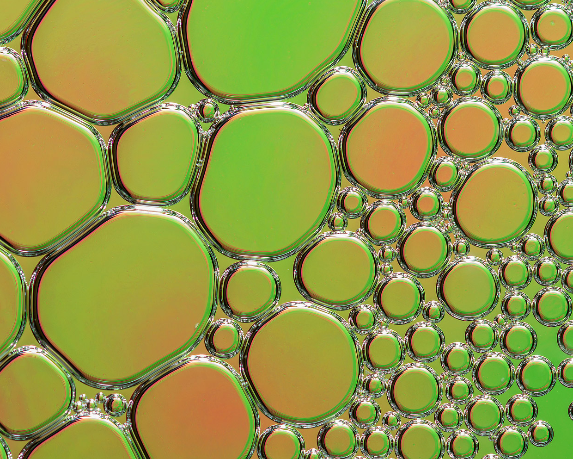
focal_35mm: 159
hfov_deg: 12.1
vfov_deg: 9.7
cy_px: 281
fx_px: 2696
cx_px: 268
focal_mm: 105
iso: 50
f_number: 14
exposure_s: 1/60
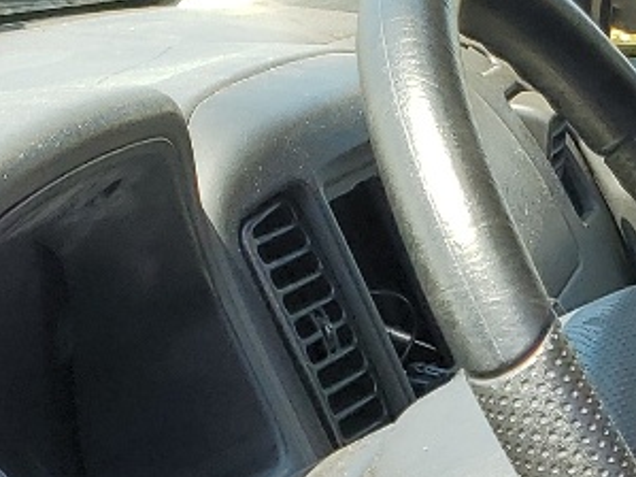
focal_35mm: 139
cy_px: 894
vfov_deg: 10.0
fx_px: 2553
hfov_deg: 13.1
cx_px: 1053
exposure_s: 1/556
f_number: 1.5
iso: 50
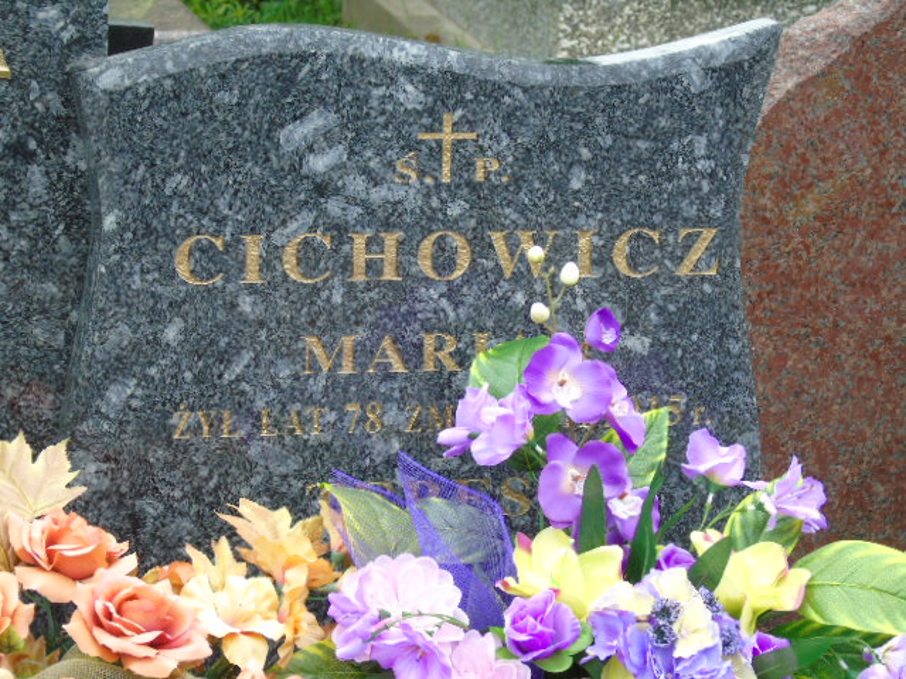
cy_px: 340
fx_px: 3717
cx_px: 453
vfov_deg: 10.4
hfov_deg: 13.9
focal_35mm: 142
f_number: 4.7
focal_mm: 25
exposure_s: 1/125
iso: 250
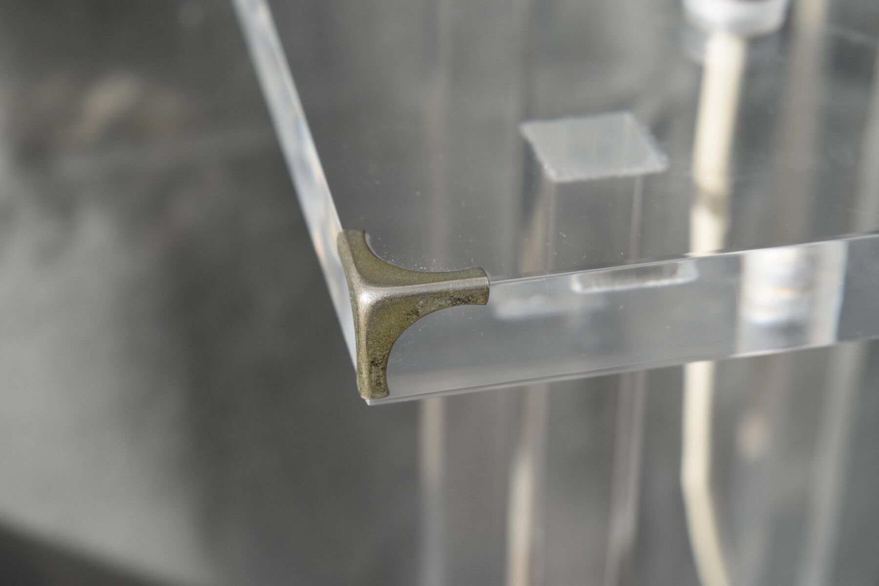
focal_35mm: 78
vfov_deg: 17.5
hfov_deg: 26.0
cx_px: 440
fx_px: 1904
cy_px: 293
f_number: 9
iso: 200
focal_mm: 52
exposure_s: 1/320
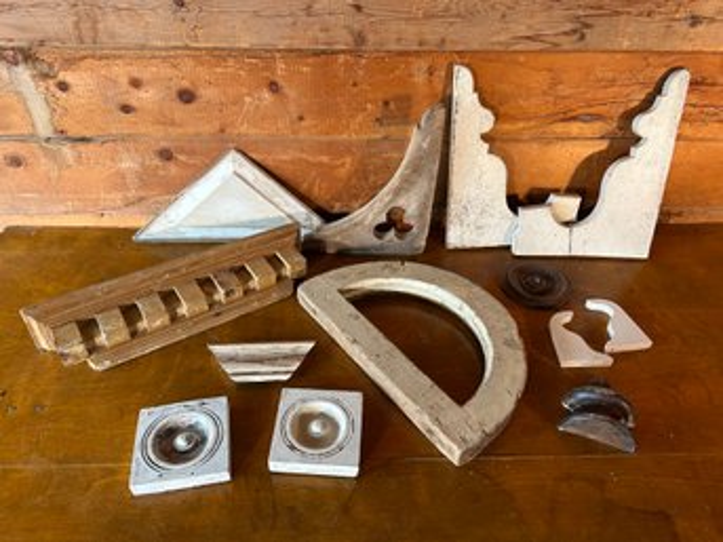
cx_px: 362
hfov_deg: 67.3
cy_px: 271
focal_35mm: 26
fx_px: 543
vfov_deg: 53.0
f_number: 1.5
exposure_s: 1/85
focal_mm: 5.7
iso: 125
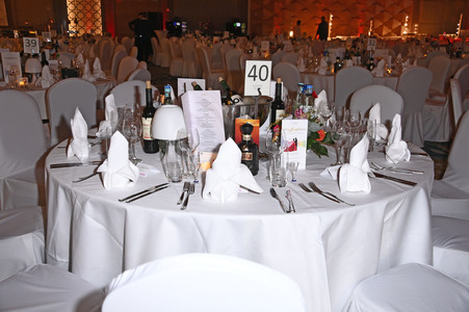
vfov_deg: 36.8
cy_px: 156
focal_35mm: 36
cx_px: 234
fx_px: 469
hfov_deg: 53.2
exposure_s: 1/60
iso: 1600
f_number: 5.6
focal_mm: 36
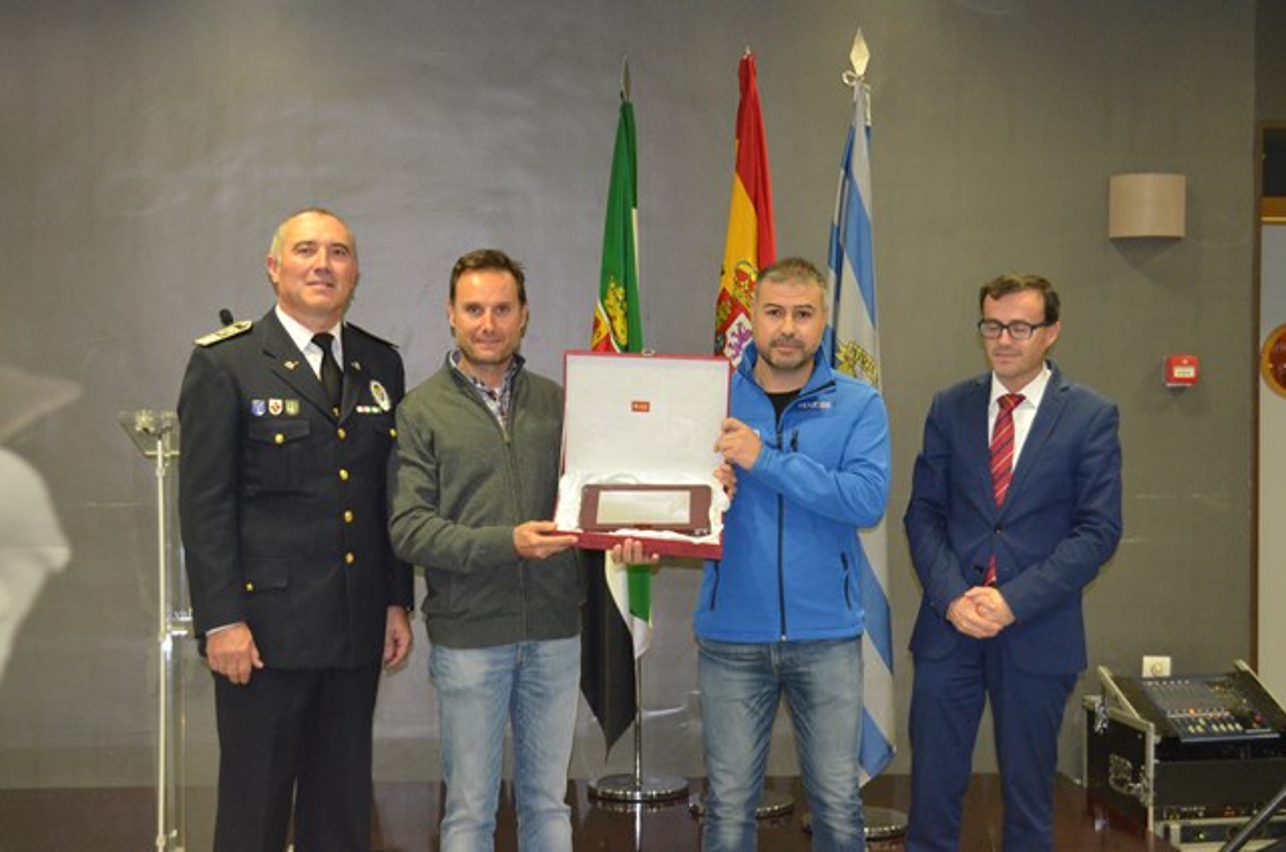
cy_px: 426
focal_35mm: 57
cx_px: 643
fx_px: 2032
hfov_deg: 35.1
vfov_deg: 23.7
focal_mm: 38
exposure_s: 1/60
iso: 3200
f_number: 4.8
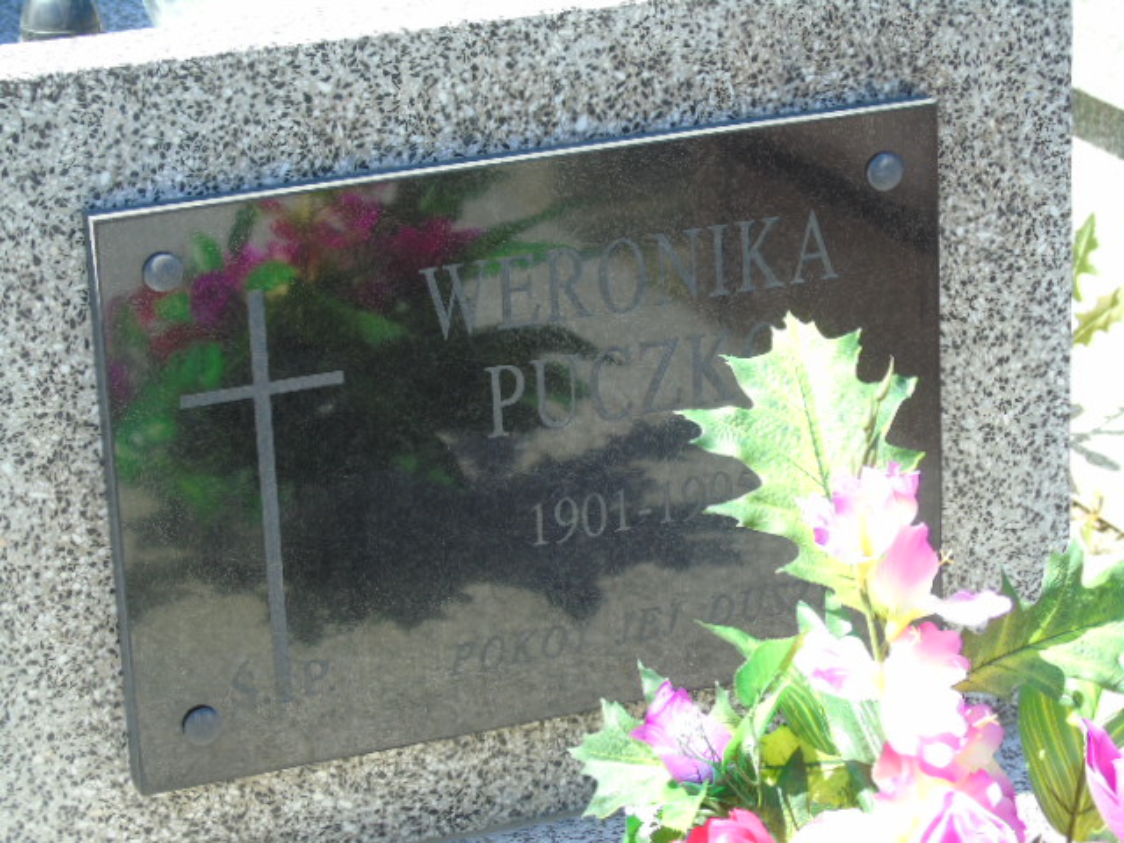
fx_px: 3507
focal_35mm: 108
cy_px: 422
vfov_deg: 13.7
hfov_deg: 18.2
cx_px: 562
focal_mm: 19
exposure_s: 1/125
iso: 80
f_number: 4.4
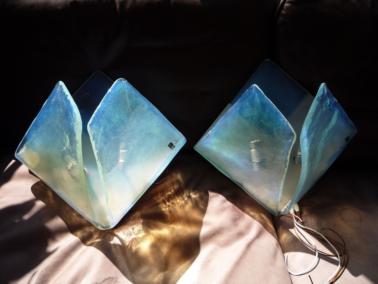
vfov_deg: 46.8
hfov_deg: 60.0
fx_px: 328
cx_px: 189
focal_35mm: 30
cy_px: 142
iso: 100
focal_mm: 5.2
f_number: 4
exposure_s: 1/250
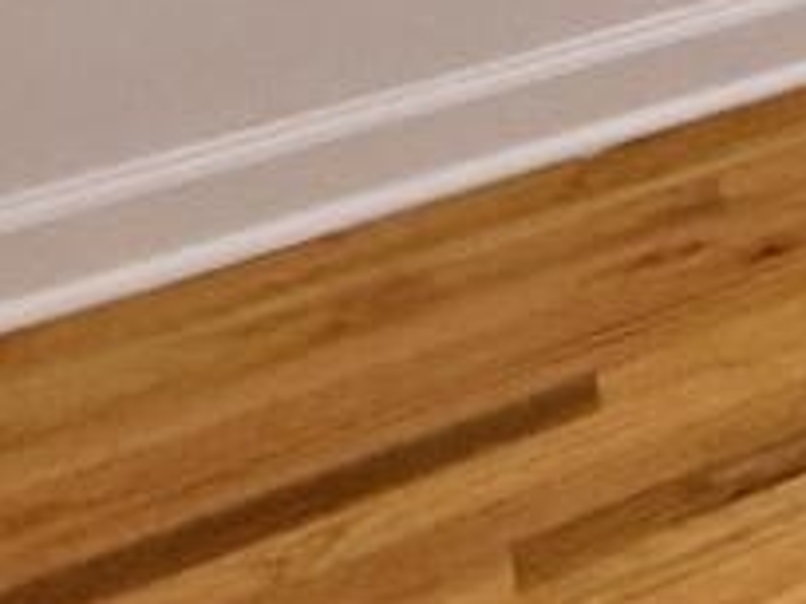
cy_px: -1026
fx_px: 2049
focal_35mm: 88
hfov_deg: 11.3
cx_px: 2458
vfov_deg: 11.9
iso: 250
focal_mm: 2.22
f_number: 2.2
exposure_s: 1/60
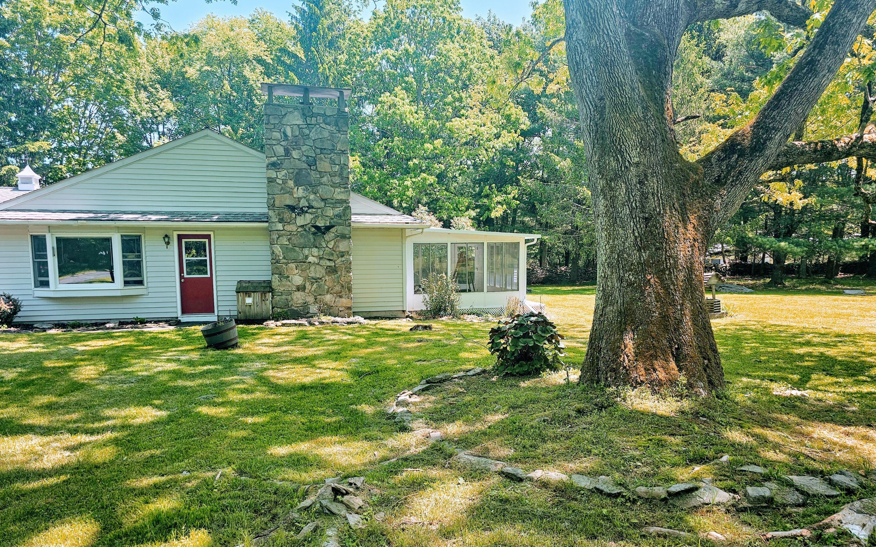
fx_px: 597
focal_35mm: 25
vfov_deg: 49.0
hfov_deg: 72.6
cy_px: 328
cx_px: 442
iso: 12
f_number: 1.7
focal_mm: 6.3
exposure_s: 1/180
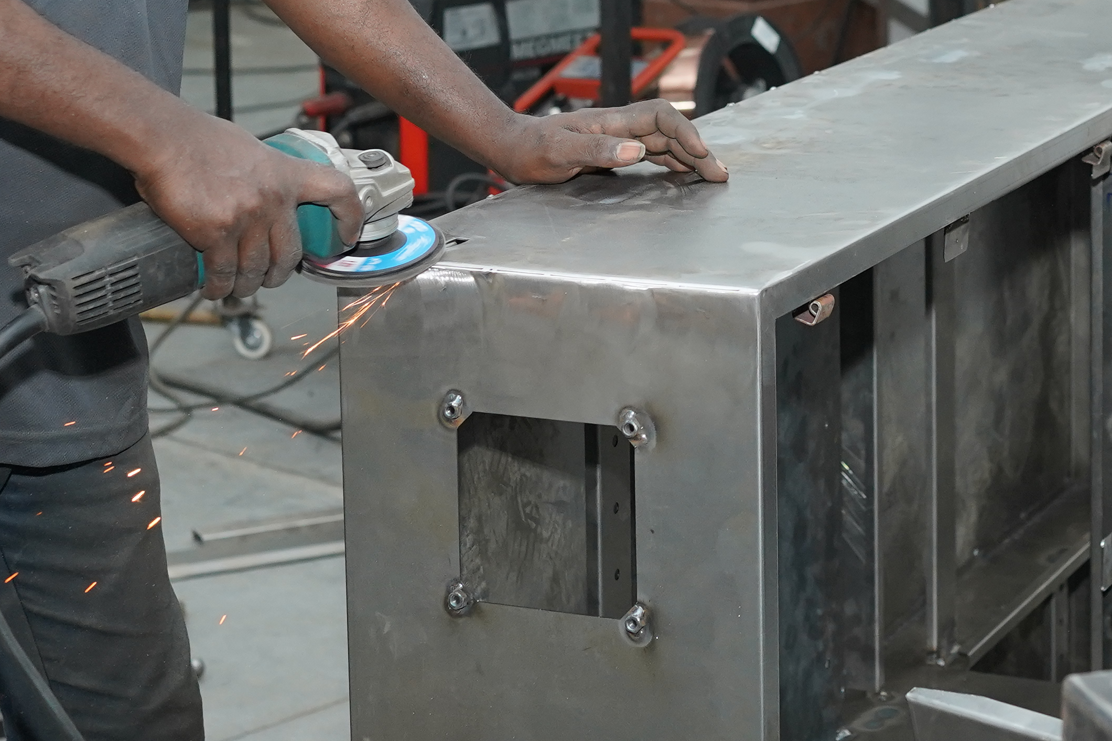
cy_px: 15
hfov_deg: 20.5
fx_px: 3058
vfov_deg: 13.6
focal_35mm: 99
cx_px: 800
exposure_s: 1/200
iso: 1250
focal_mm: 35
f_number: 4
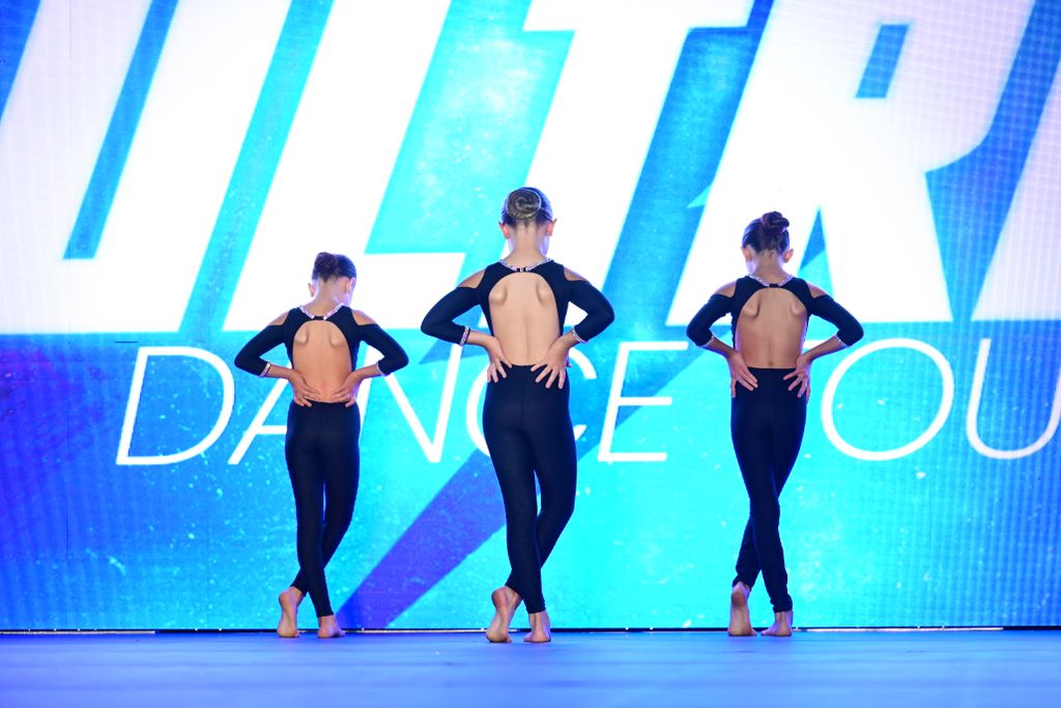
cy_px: 354
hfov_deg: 14.7
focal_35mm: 140
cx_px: 530
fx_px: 4126
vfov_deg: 9.8
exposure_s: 1/800
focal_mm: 140
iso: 2500
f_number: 2.8
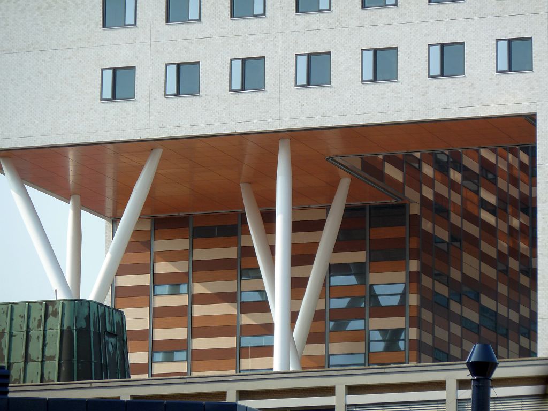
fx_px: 3562
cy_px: 206
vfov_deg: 6.6
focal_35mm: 225
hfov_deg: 8.8
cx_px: 274
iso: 80
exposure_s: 1/250
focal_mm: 37
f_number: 4.6
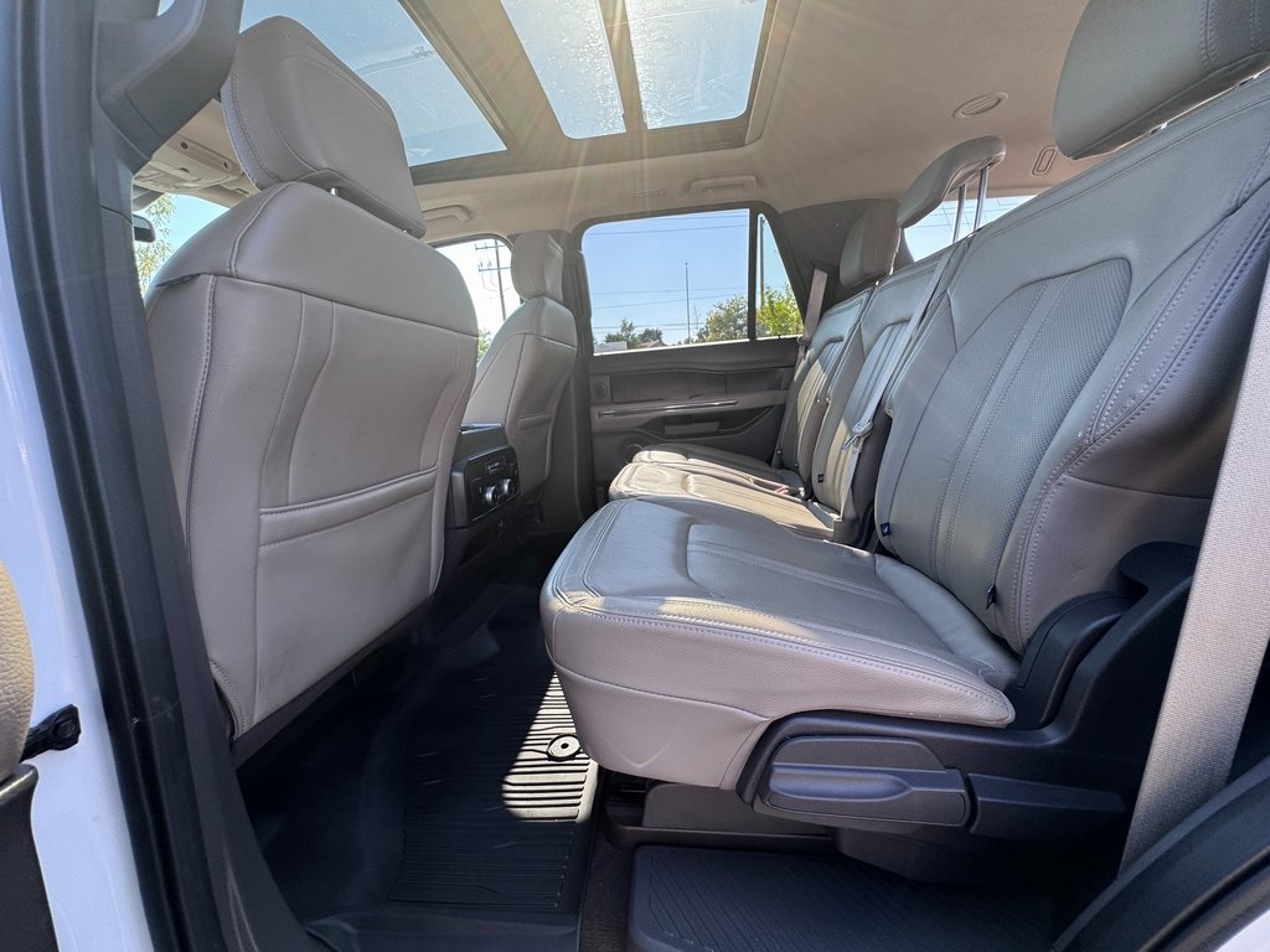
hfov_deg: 102.1
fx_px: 514
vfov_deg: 85.7
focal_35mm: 14
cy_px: 476
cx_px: 635
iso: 40
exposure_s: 1/104
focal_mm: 2.22
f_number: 2.2
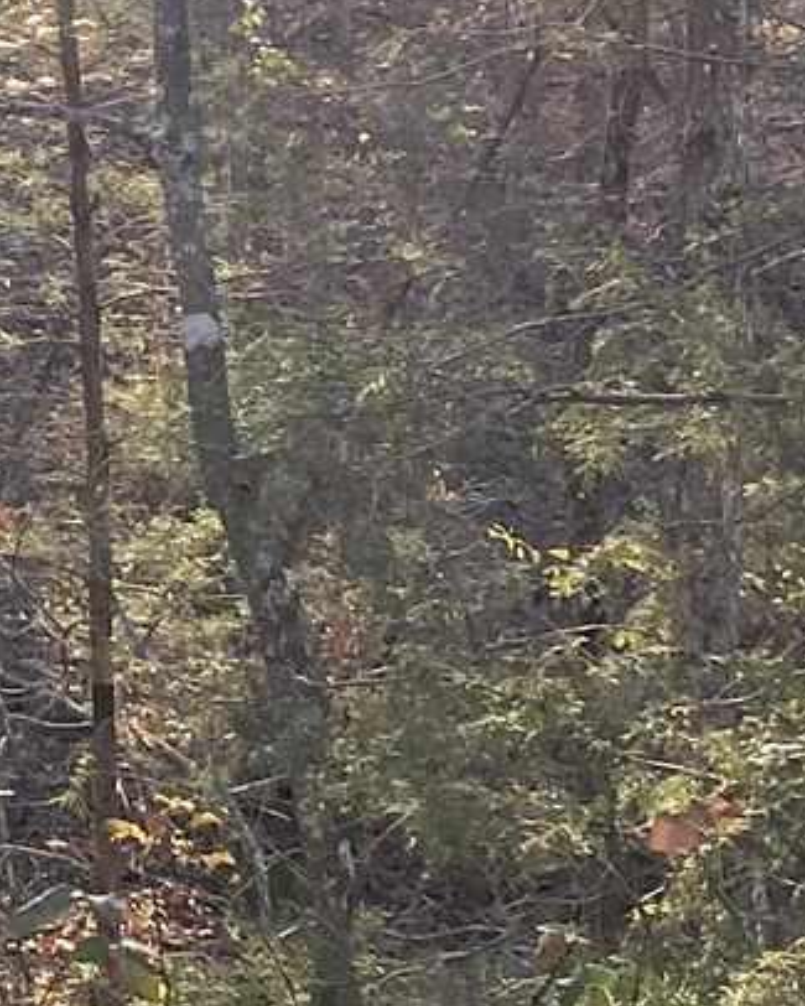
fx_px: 4287
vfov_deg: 13.1
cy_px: -173
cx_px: -1040
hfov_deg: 9.6
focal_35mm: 144
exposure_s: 1/669
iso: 32
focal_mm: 4.25
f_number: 1.8
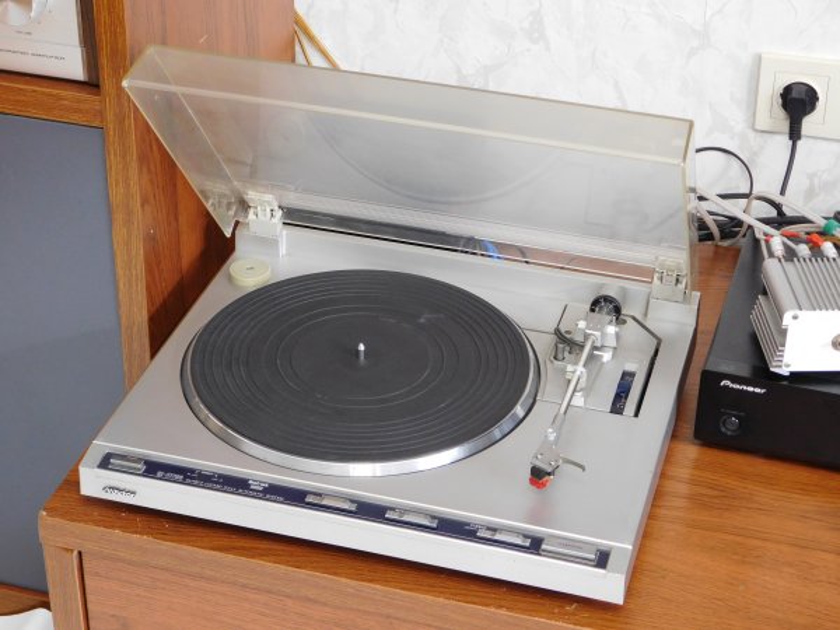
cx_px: 420
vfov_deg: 20.7
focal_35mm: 71
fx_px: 1723
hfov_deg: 27.4
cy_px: 315
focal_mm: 12.6
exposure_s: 1/10
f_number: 4.3
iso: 400
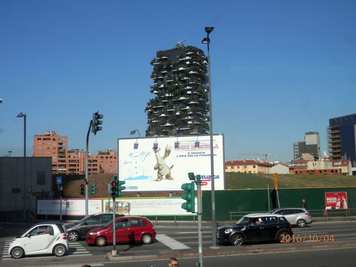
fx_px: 463
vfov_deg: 32.2
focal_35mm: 45
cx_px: 178
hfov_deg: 42.1
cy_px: 134
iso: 80
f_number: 10.8
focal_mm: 8
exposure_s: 1/160
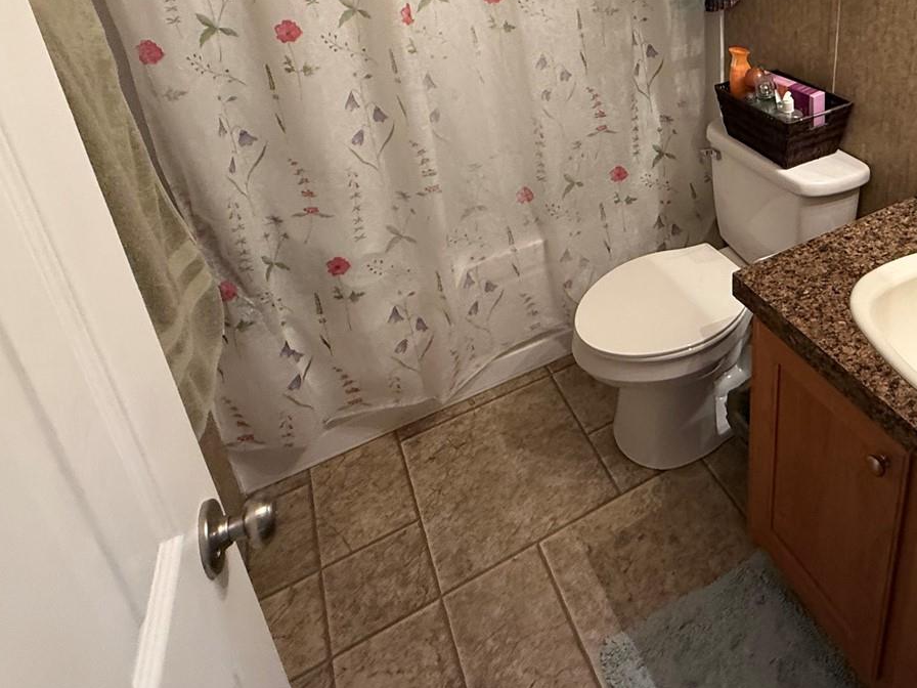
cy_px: 85
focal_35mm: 25
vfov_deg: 49.6
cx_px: 630
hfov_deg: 67.0
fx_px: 662
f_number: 2.2
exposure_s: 1/60
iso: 400
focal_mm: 2.22
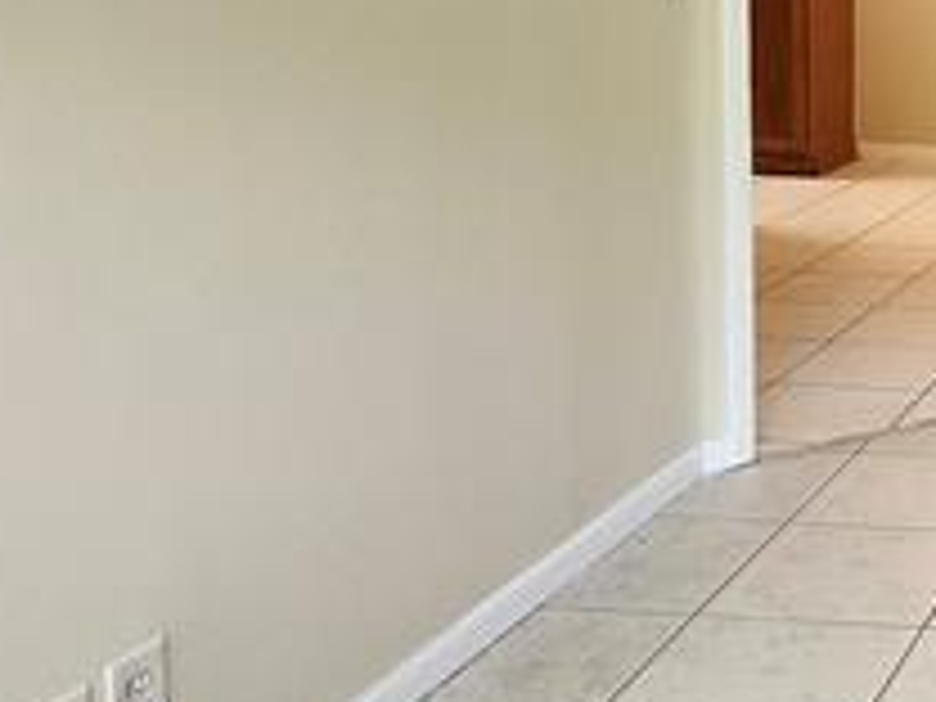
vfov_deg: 28.7
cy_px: 171
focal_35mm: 50
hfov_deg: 27.5
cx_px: 1372
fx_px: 1352
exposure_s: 1/60
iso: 400
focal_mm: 1.74
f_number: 2.2
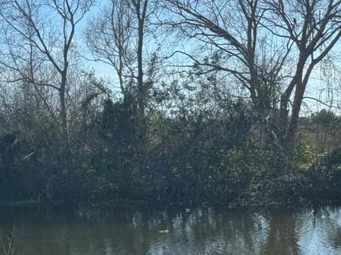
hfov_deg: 17.2
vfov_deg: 13.0
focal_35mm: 114
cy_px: 156
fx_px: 1123
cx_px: 88
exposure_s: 1/2252
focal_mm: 6.76
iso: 64
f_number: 1.78
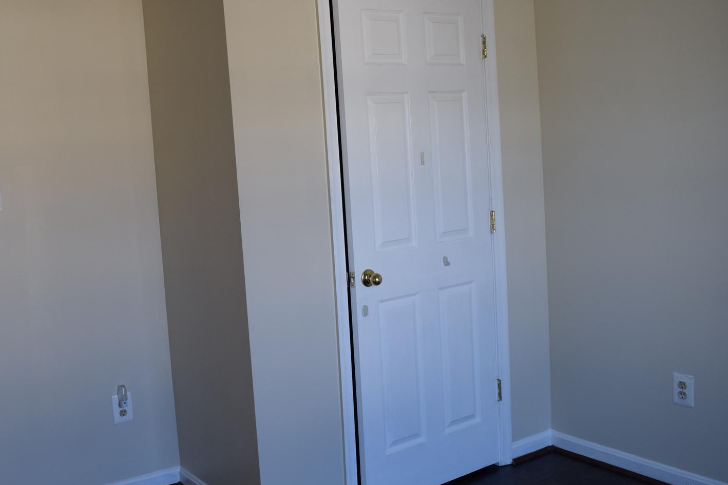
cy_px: 231
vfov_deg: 34.2
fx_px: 789
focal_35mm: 39
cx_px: 222
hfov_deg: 48.4
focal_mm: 18
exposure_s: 1/125
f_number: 5.6
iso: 400
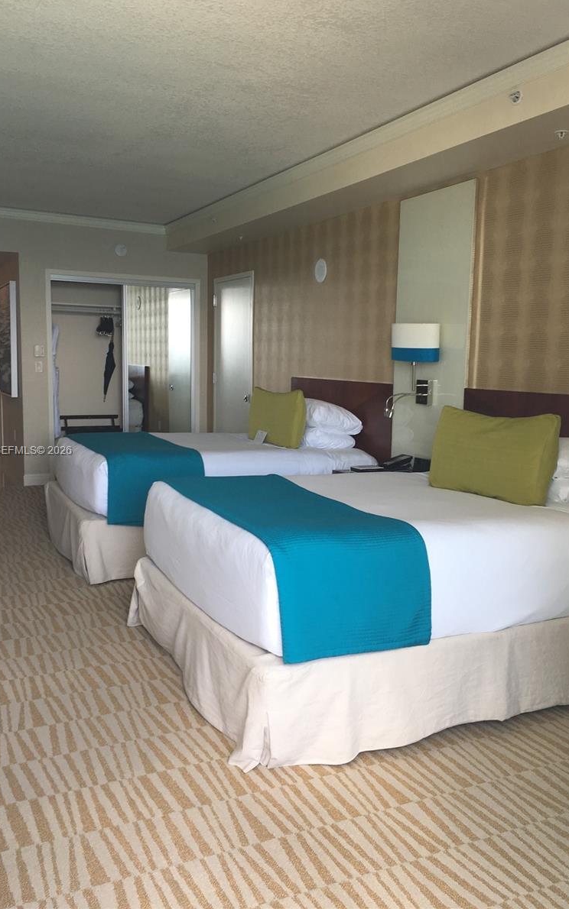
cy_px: 451
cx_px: 275
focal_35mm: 31
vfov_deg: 61.2
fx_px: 769
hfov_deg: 40.6
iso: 25
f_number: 2.2
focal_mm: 4.15
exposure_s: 1/60
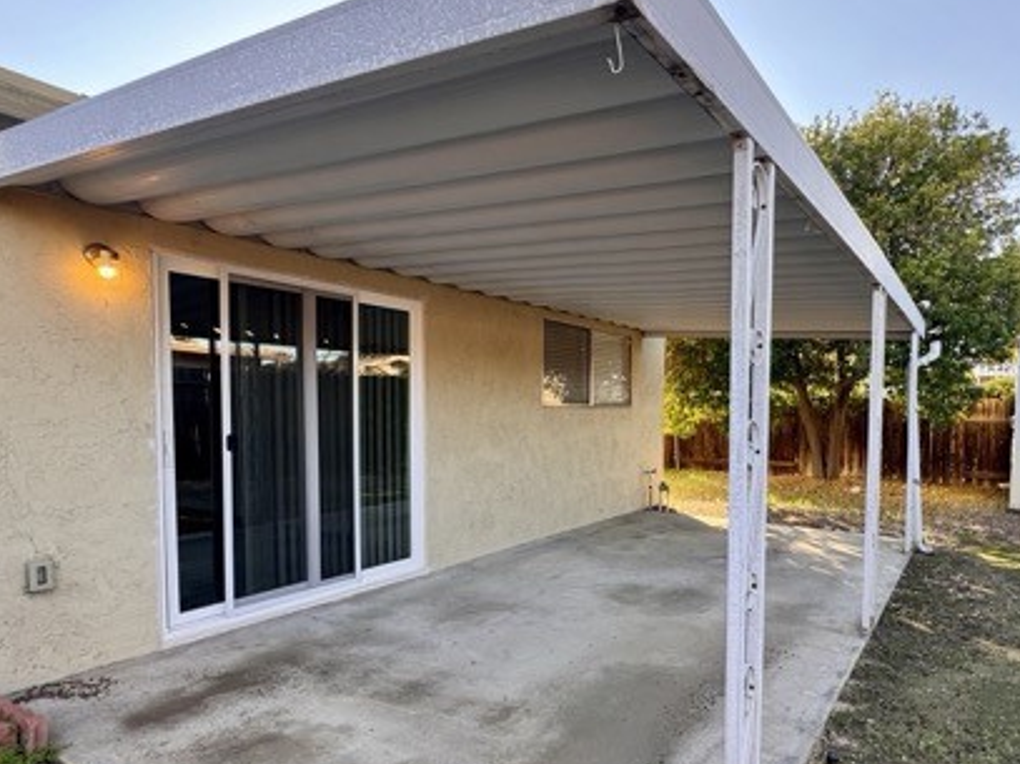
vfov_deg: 60.8
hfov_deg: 75.8
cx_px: 596
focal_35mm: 22
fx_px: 648
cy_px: 441
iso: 40
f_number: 2.2
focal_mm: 2.22
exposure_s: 1/126
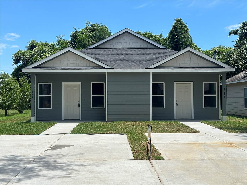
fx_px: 343
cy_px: 92
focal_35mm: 48
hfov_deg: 39.7
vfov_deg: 30.3
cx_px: 124
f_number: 1.78
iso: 64
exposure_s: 1/4785
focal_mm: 6.86
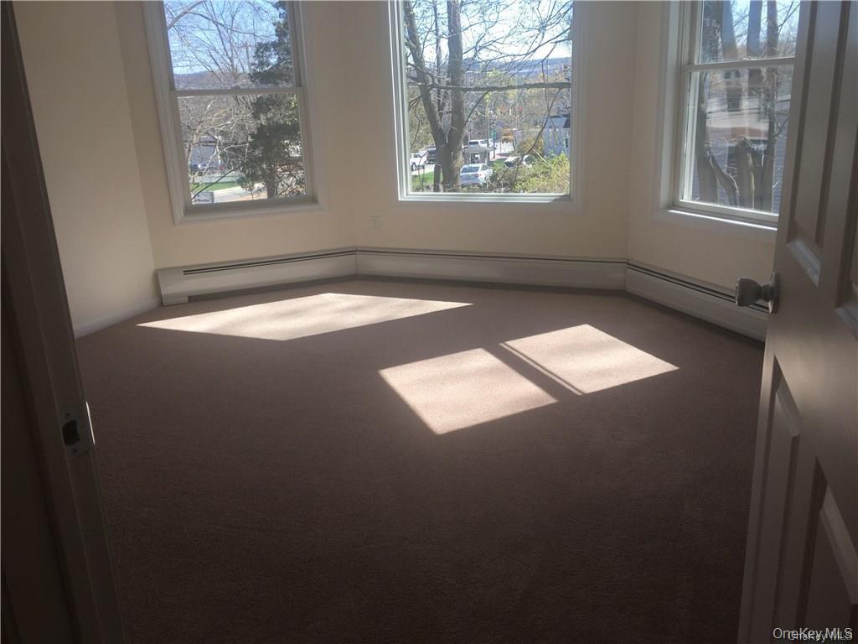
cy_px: 322
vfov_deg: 48.2
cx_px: 429
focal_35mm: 29
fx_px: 719
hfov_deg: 61.7
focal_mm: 4.15
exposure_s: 1/260
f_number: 2.2
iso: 25
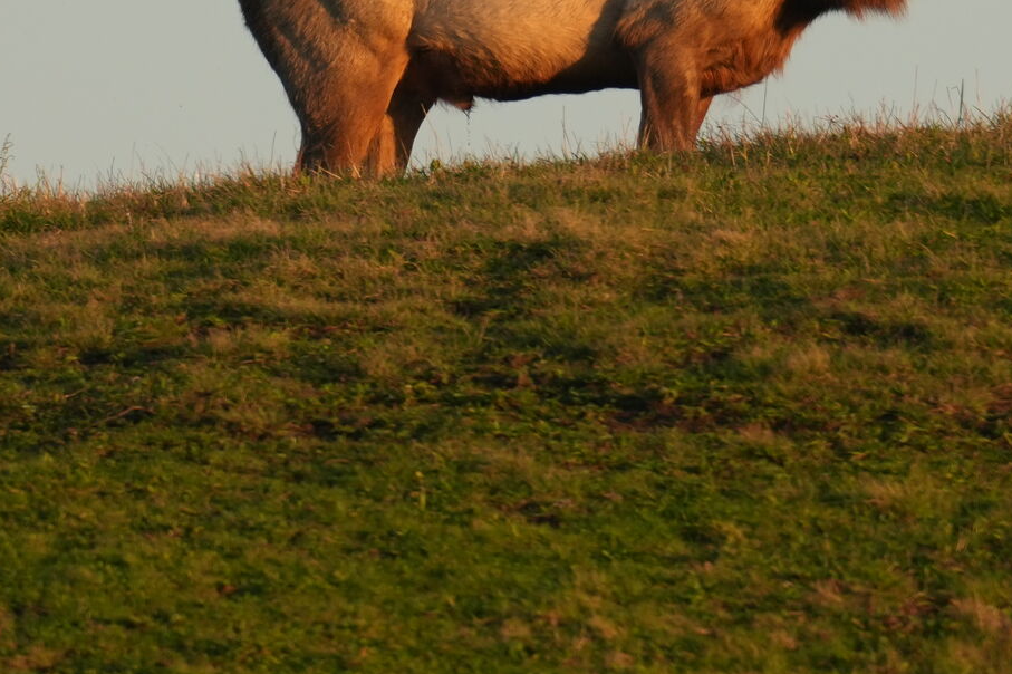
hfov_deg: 0.7
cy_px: -117
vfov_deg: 0.5
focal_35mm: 2859
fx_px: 80336
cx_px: 580
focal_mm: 600
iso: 200
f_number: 5.6
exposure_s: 1/200
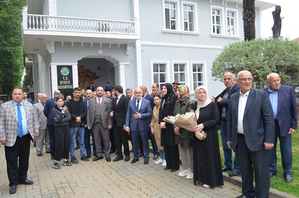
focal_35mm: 27
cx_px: 150
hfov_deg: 67.5
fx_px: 224
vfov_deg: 47.7
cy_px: 99
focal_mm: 18
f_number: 5.6
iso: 400
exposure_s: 1/125
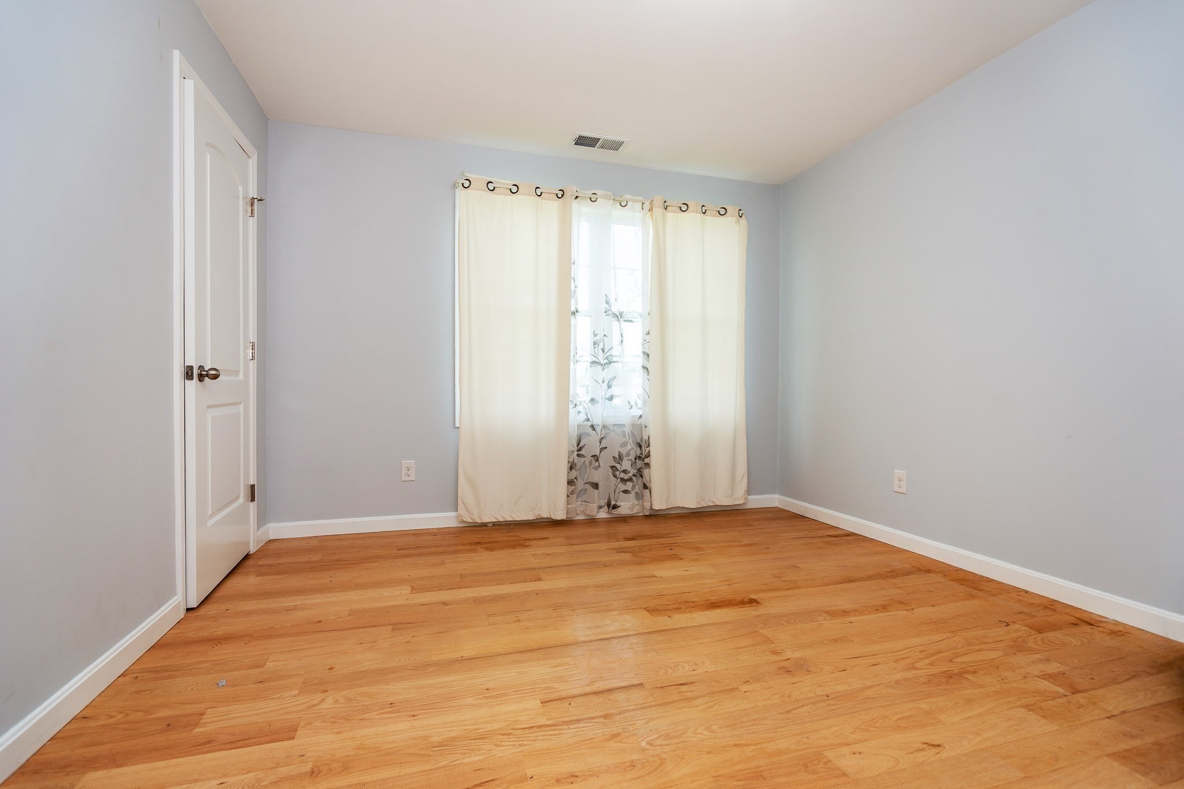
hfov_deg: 96.7
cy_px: 394
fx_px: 526
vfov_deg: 73.7
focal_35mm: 16
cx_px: 592
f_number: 6.3
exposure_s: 1/15
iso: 100
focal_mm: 16
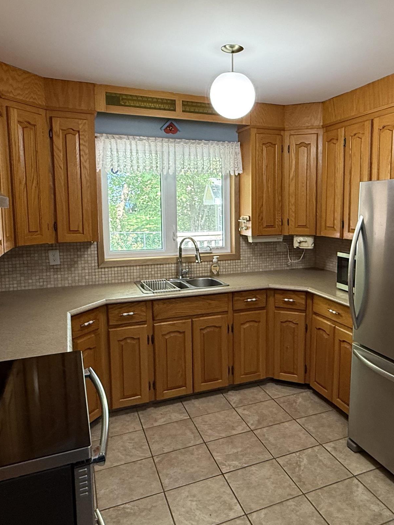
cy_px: 247
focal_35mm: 27
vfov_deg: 65.3
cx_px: 257
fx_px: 410
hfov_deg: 50.6
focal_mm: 2.22
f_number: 2.2
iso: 250
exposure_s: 1/60
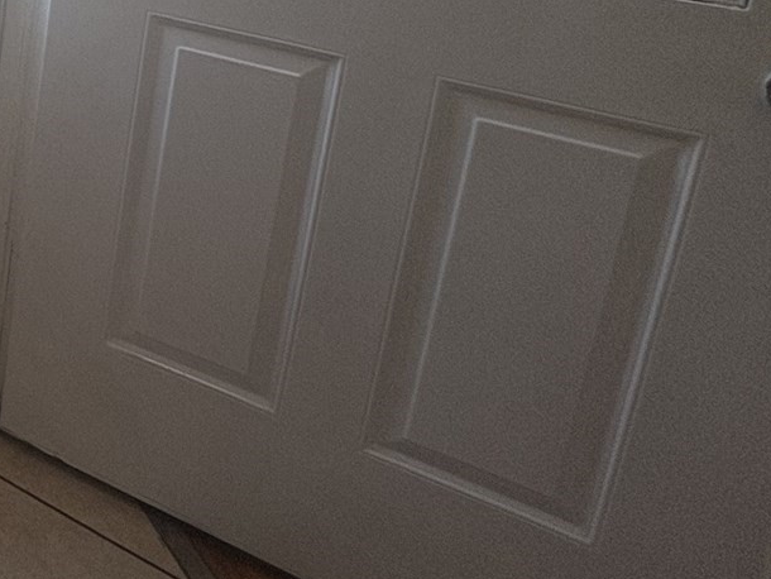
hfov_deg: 26.0
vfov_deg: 26.4
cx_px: -458
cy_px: -164
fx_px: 1047
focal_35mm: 47
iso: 125
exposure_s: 1/127
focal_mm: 2.22
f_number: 2.2
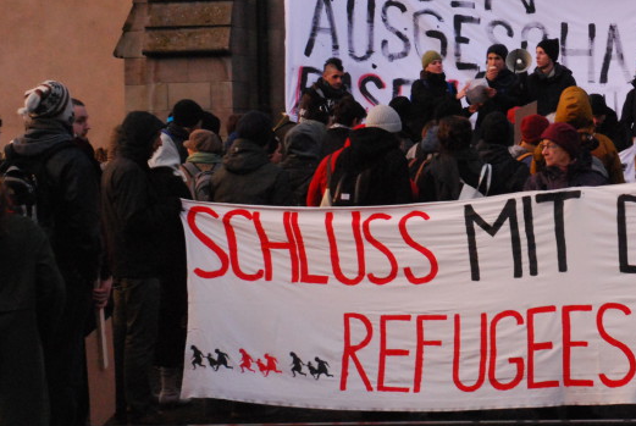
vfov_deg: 12.2
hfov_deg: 18.0
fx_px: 1981
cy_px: 93
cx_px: 557
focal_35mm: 112
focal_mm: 38
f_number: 8
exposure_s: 1/60
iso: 1600
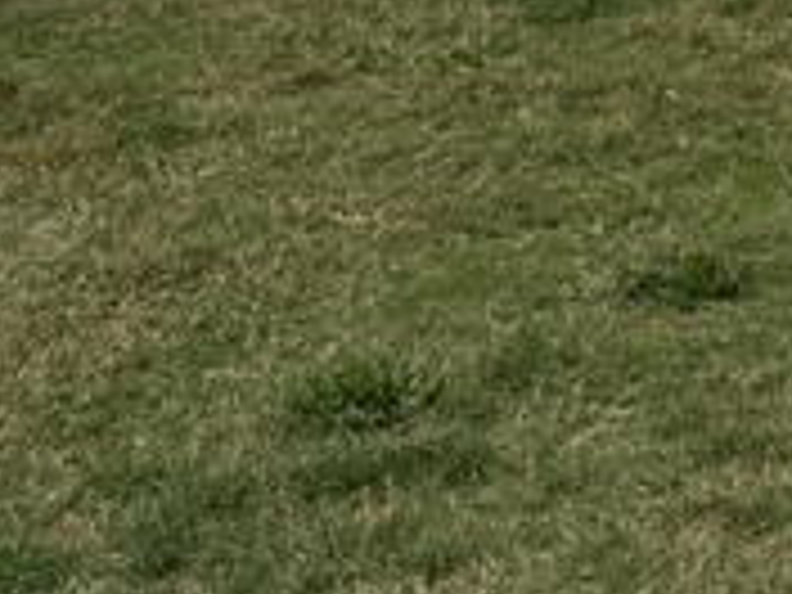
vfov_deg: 9.3
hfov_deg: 13.3
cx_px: 1206
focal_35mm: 140
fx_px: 3203
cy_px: -918
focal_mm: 6.76
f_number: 1.78
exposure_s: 1/4405
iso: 80
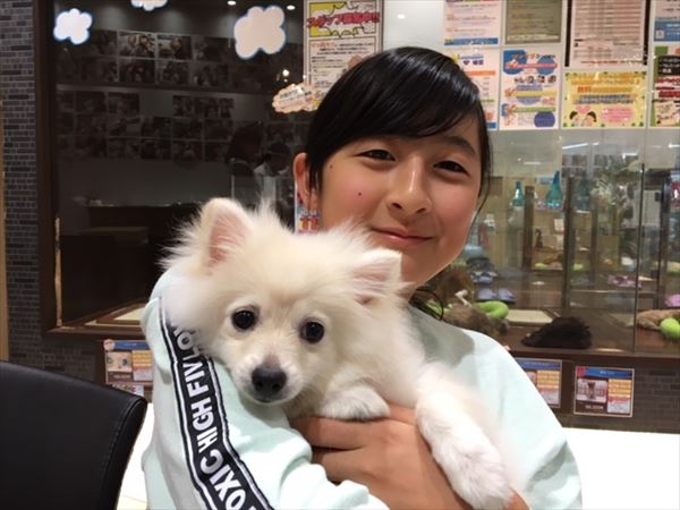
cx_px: 340
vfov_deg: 48.2
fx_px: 570
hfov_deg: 61.7
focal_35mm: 29
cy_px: 255
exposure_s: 1/30
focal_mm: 4.15
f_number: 2.2
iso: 50
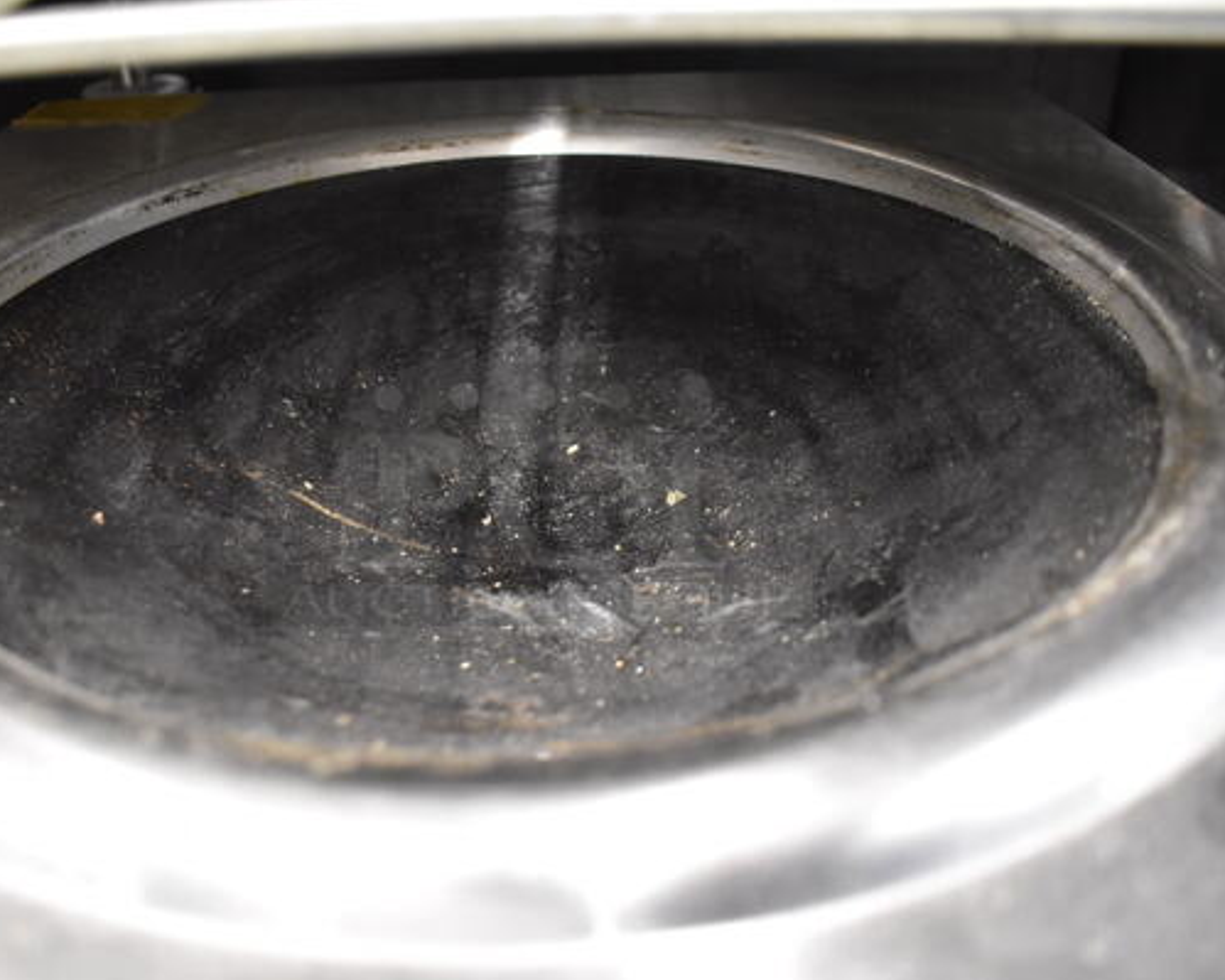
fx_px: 1124
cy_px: 496
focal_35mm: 31
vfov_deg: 47.1
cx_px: 540
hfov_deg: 57.0
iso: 3200
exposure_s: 1/30
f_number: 3.5
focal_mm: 18
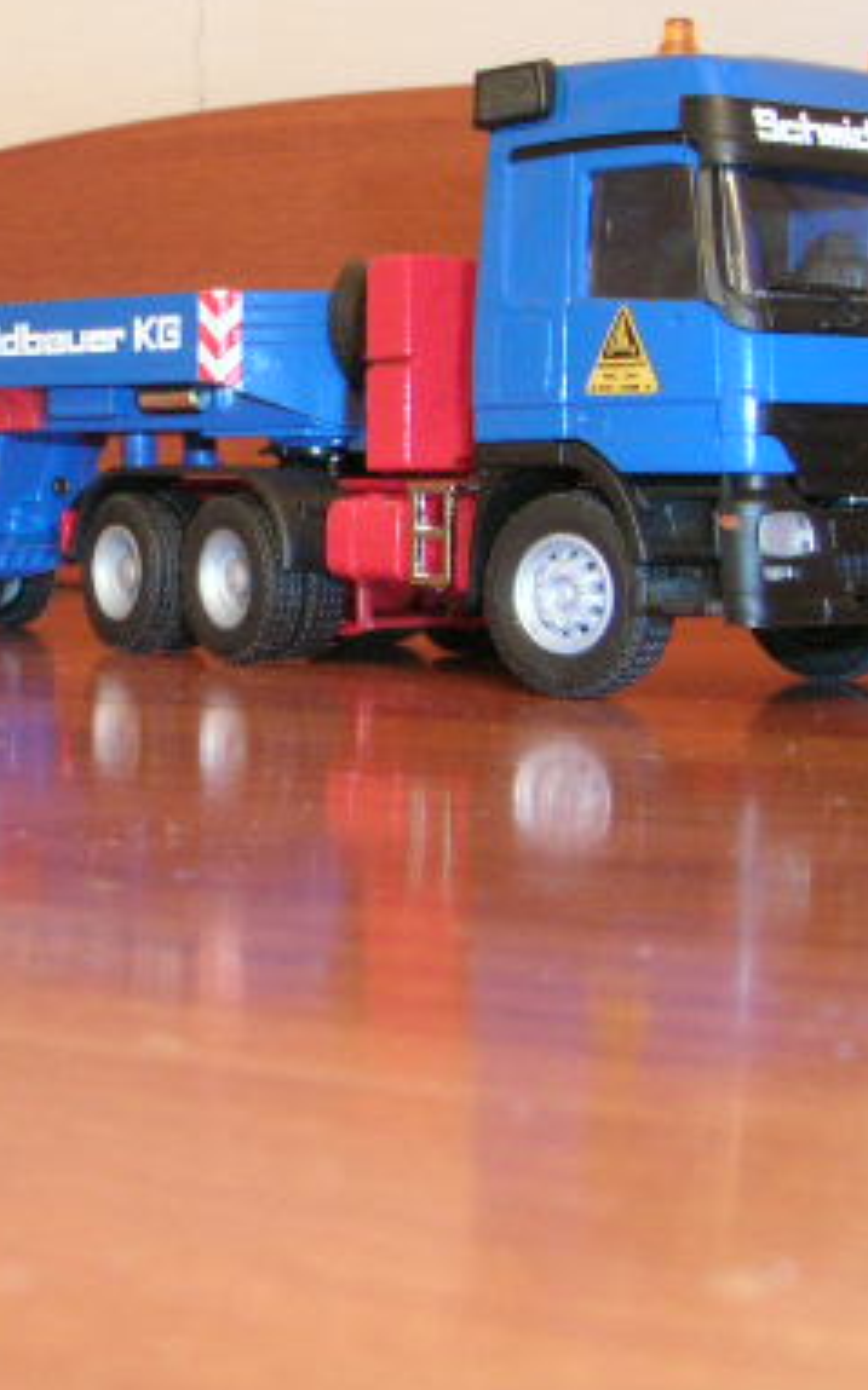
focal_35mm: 62
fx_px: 2349
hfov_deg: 20.2
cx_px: -33
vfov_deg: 32.8
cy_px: 530
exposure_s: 1/1.3
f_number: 4.8
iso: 200
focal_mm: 5.4
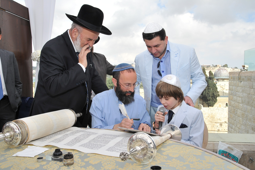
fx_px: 212
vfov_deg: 43.6
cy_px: 85
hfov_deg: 61.9
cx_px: 128
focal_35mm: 30
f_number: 13
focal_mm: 30
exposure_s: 1/250
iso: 500
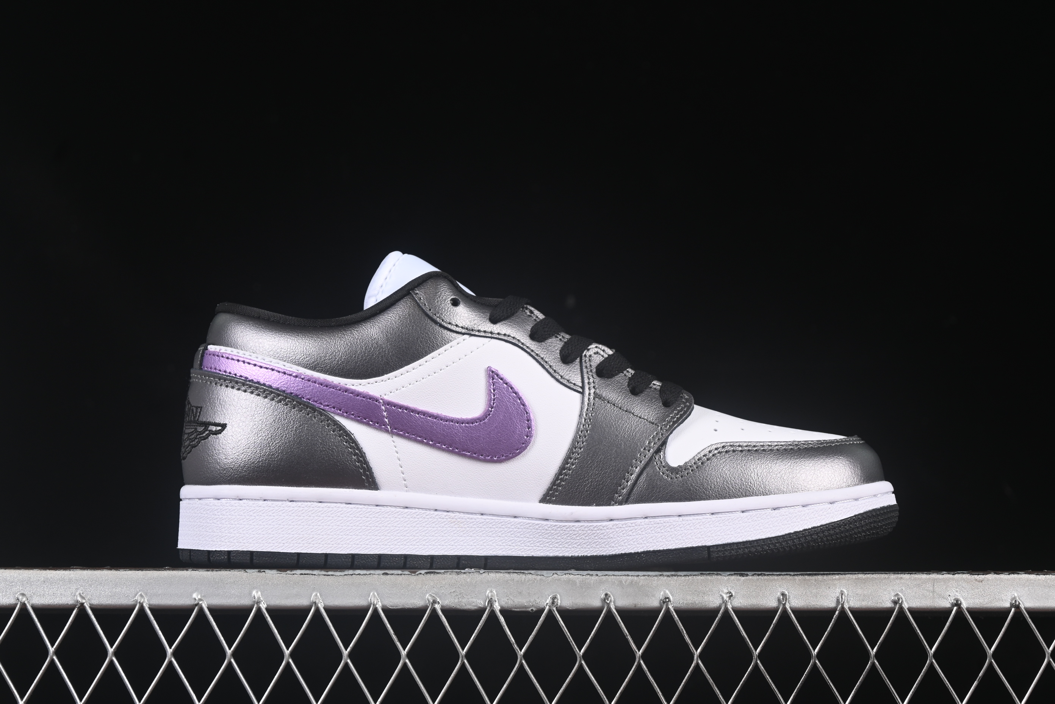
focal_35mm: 75
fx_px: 2198
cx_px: 528
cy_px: 352
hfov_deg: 27.0
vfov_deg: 18.2
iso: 160
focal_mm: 50
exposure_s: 1/60
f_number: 7.1
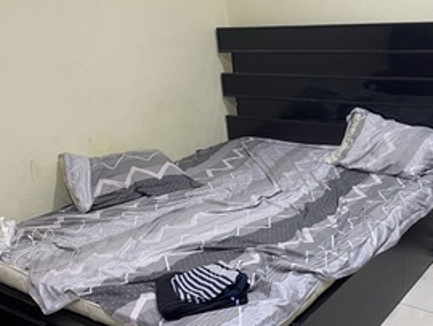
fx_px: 551
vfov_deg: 32.7
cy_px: 211
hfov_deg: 42.3
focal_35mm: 44
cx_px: 291
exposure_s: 1/60
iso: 400
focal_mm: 4.25
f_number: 1.8
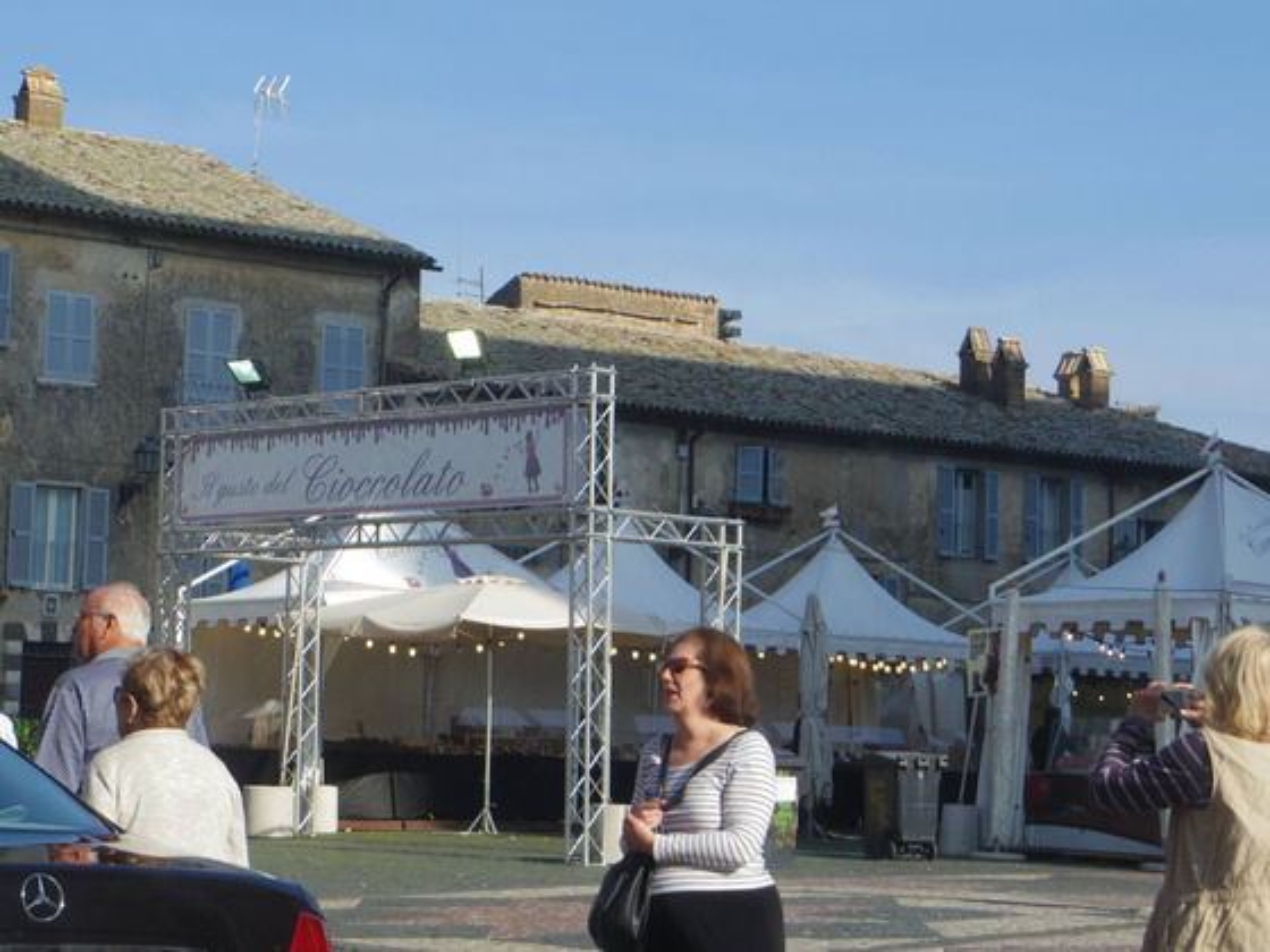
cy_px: 476
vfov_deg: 17.8
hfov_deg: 23.6
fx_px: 3045
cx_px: 635
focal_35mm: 83
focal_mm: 15
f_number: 5
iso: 100
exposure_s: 1/320
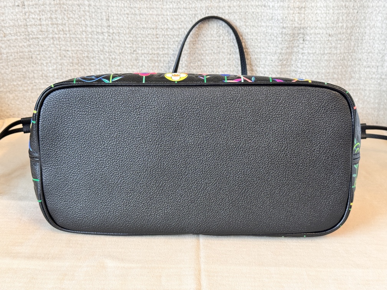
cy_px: 145
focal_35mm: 48
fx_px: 537
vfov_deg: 30.3
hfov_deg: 39.7
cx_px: 194
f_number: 1.78
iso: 160
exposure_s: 1/50
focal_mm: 6.76
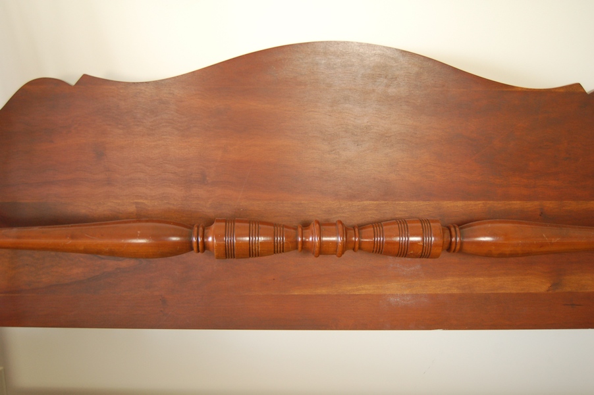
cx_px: 297
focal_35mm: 34
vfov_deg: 38.3
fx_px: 569
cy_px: 198
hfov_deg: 55.1
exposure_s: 1/30
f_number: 3.8
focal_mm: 23
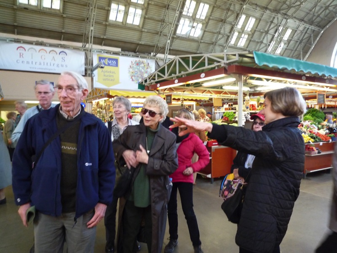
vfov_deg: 54.9
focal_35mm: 25
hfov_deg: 69.4
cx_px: 168
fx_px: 243
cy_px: 126
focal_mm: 4.4
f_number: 2.8
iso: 320
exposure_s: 1/30
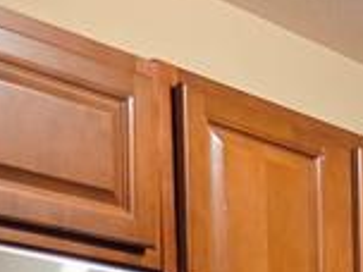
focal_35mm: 121
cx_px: 822
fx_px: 1269
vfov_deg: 10.9
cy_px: 582
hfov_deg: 13.1
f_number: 1.8
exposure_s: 1/120
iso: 1000
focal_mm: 5.4
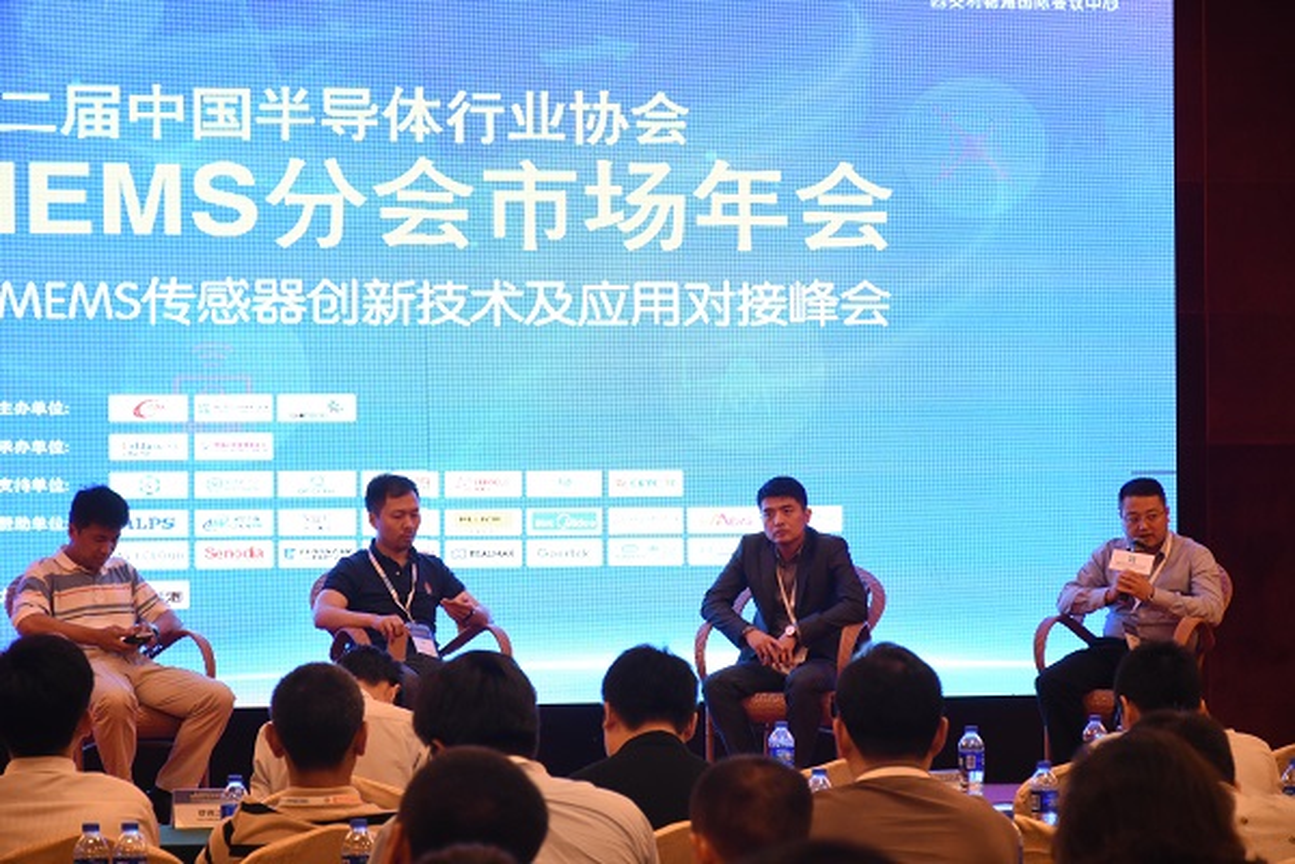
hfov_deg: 16.1
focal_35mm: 128
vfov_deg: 10.8
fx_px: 4586
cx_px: 648
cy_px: 432
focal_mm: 85
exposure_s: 1/50
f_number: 5.3
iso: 1600
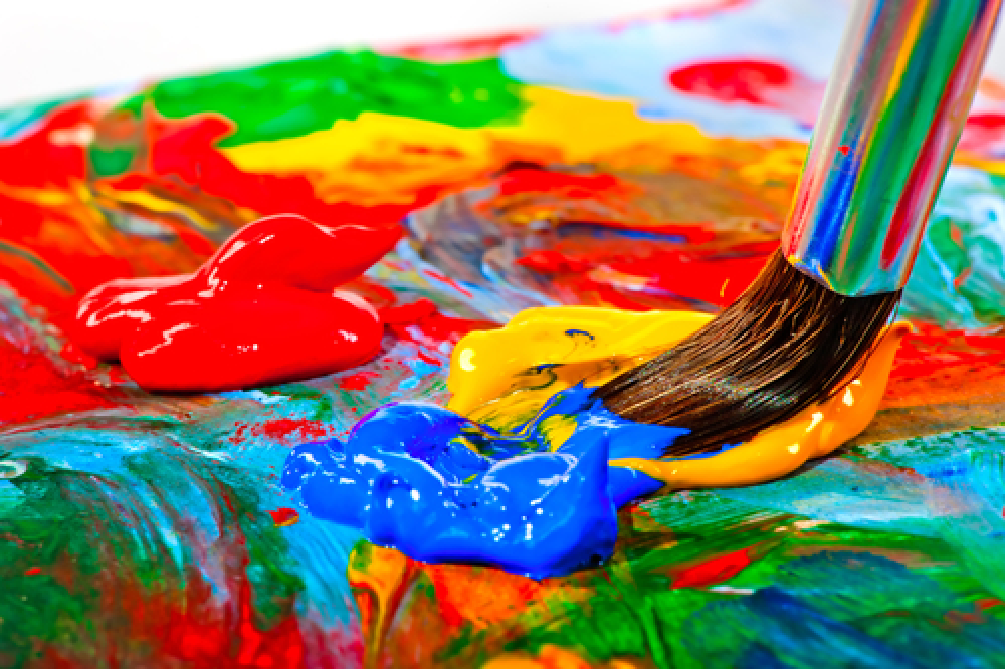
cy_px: 334
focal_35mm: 105
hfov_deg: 19.5
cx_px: 502
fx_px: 2930
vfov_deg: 13.0
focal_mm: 105
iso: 200
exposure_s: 1/200
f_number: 29
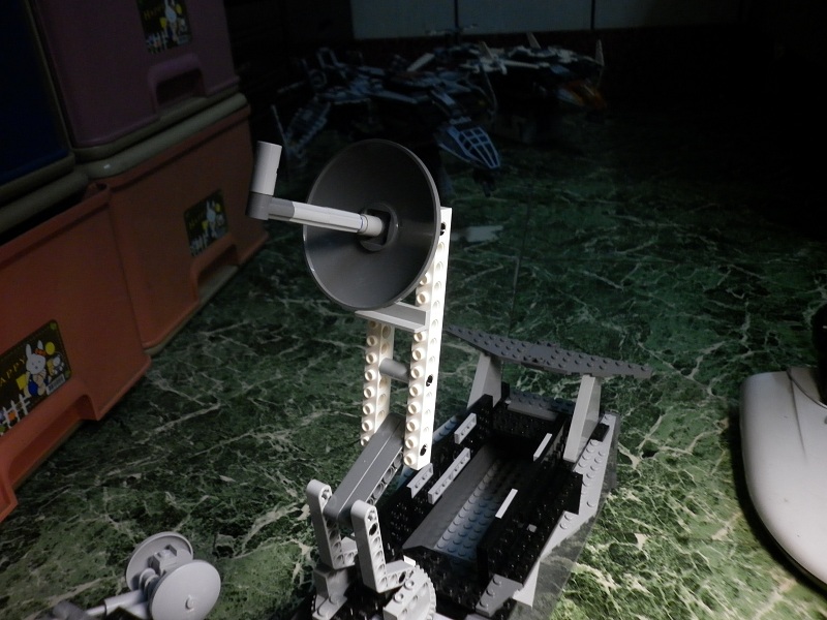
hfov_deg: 61.7
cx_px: 414
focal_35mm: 29
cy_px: 310
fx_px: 693
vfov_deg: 48.2
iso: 200
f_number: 2.8
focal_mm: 5.3
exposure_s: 1/20
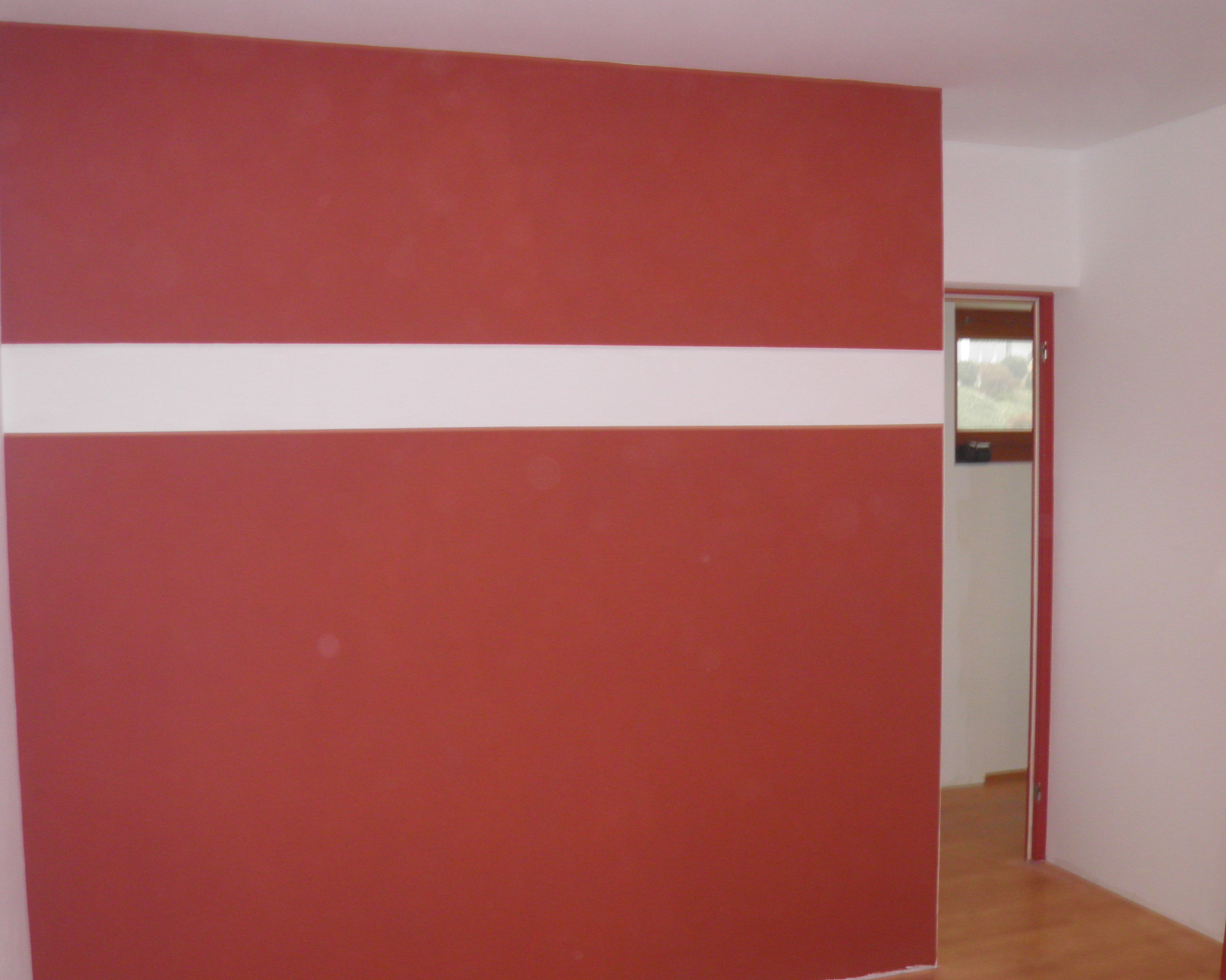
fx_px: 1306
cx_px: 597
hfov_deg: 50.3
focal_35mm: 36
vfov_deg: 41.1
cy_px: 527
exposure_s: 1/30
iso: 100
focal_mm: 4.9
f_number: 2.8
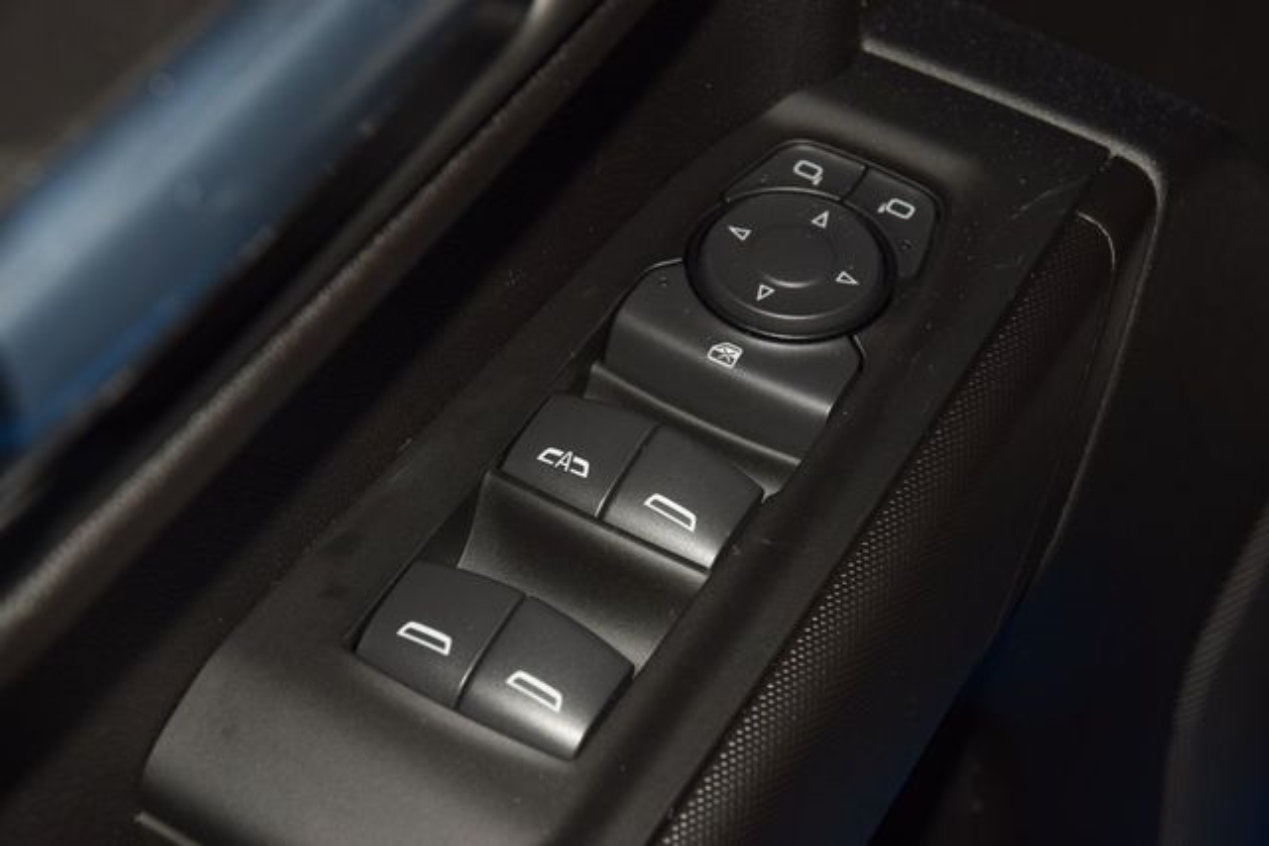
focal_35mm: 105
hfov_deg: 19.5
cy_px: 423
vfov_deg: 13.0
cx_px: 634
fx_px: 3702
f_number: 8
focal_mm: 70
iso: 100
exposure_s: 1/125
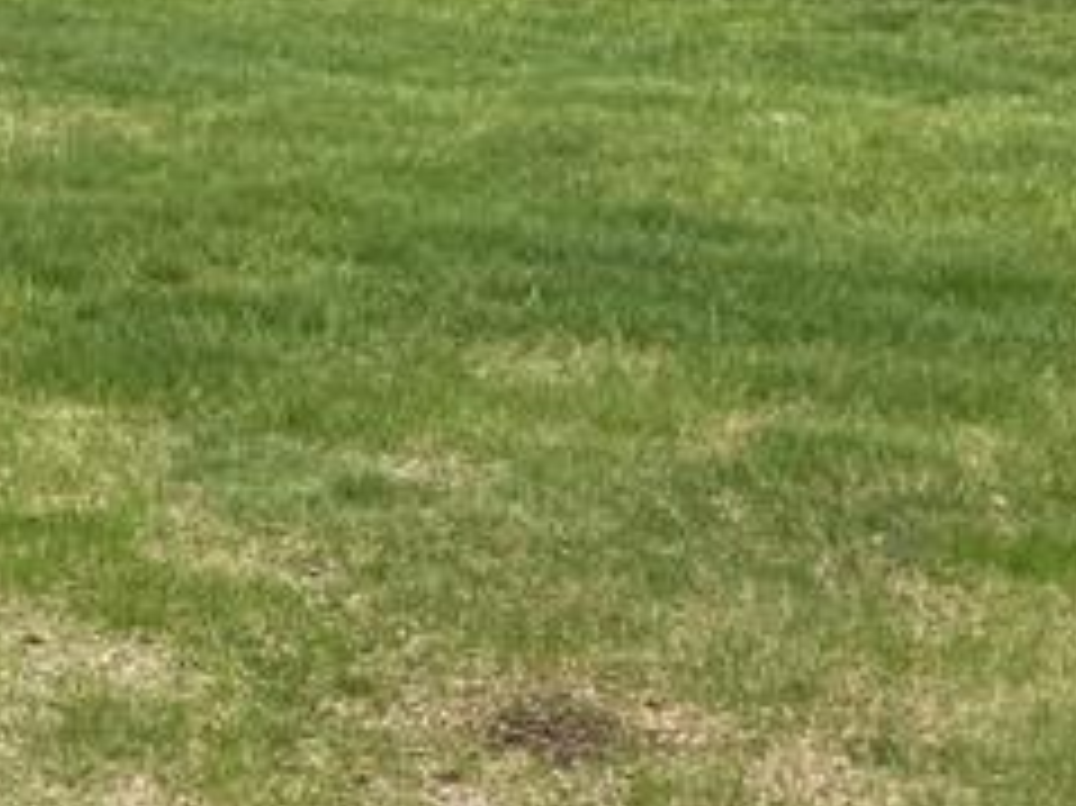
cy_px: -306
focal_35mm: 103
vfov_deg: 13.7
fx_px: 3200
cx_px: -986
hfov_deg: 15.7
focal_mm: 6.76
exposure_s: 1/2110
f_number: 1.78
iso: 100
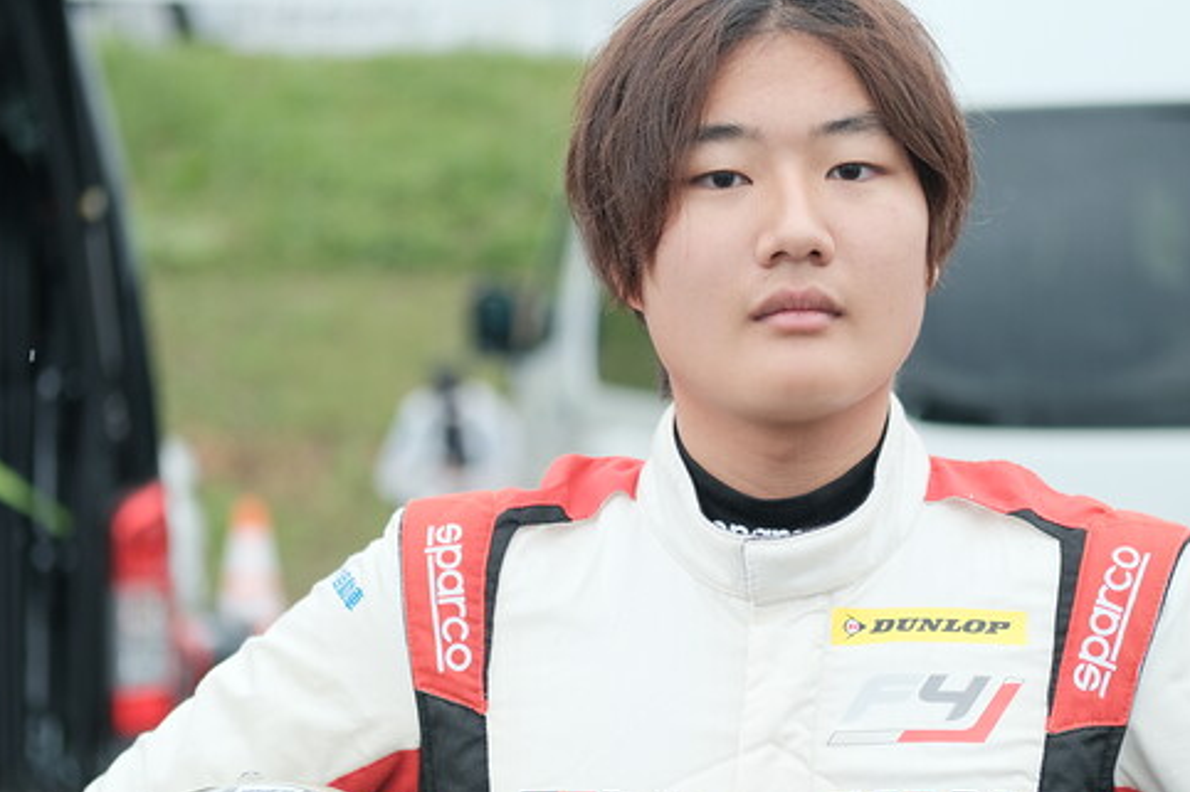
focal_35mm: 112
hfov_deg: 18.3
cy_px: 493
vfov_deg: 12.2
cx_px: 630
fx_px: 3701
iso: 320
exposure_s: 1/1000
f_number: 2
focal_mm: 50
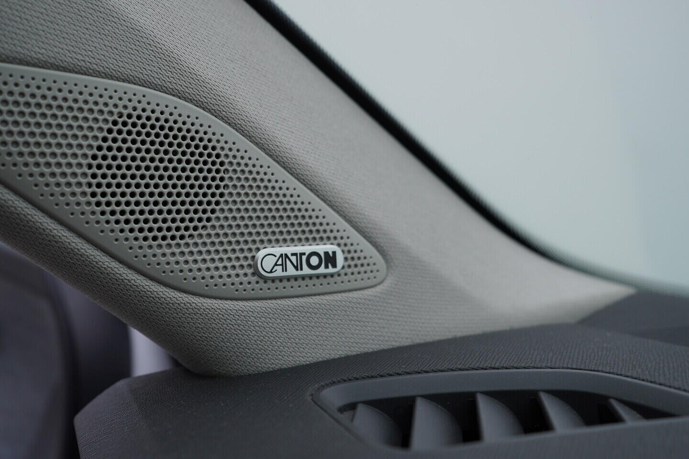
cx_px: 344
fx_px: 689
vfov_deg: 36.9
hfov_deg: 53.1
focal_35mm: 36
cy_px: 230
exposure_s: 1/100
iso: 125
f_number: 4.5
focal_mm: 24
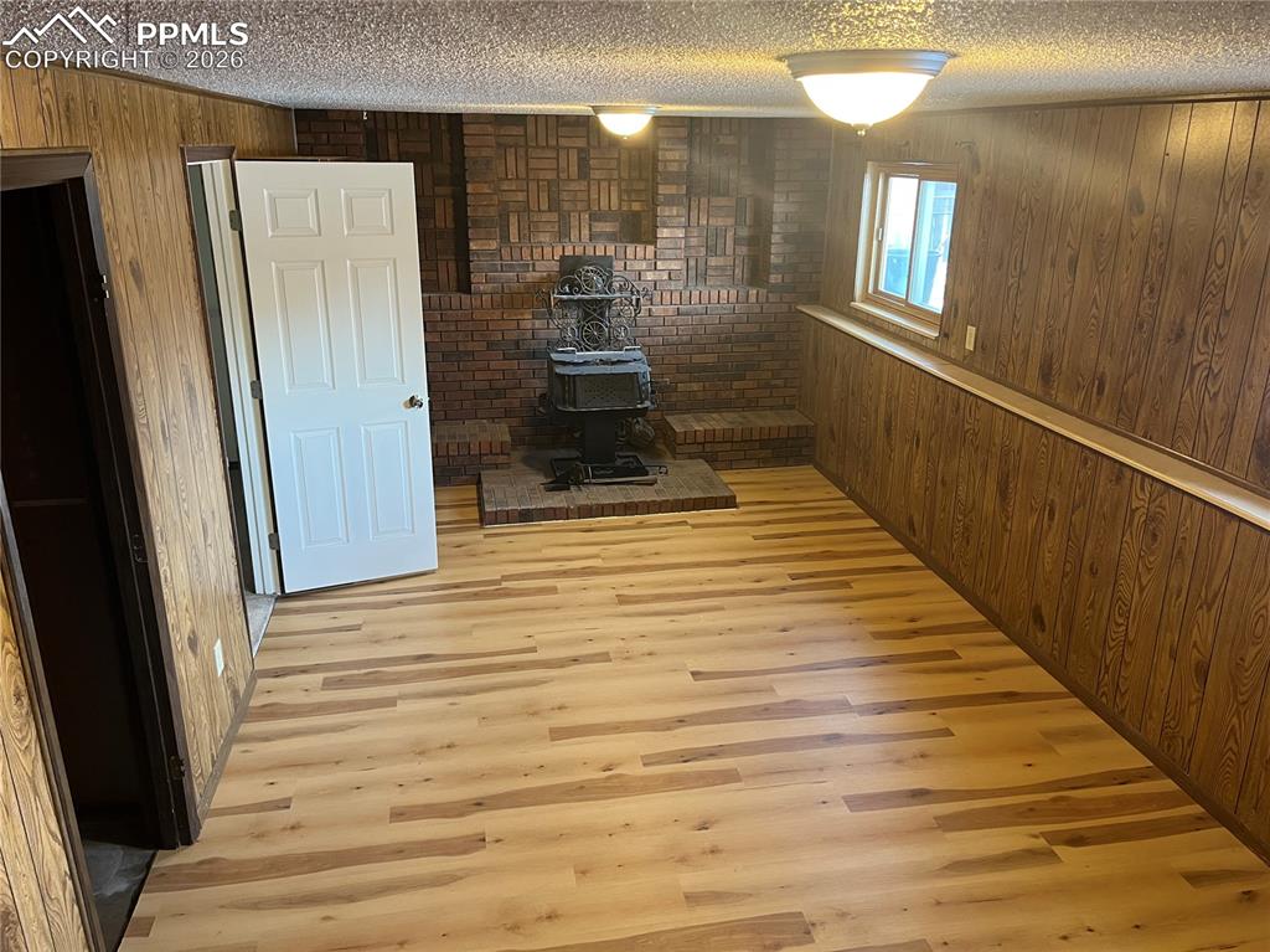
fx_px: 953
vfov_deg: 53.0
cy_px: 476
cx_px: 635
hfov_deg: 67.3
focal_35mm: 26
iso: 200
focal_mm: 5.1
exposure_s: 1/60
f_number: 1.6
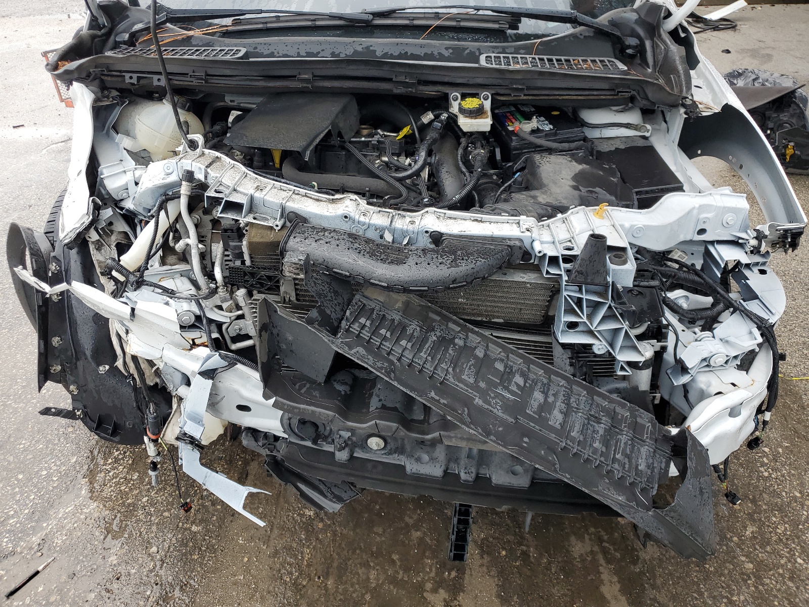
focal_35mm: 26
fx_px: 608
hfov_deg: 67.3
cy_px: 304
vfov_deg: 53.1
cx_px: 404
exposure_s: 1/476
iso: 50
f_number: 1.5
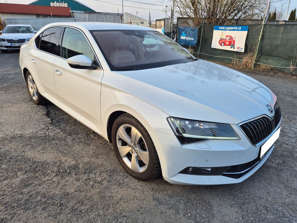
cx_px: 148
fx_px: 197
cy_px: 112
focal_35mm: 23
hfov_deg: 73.9
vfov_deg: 58.9
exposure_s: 1/346
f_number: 1.8
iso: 25
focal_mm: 5.4
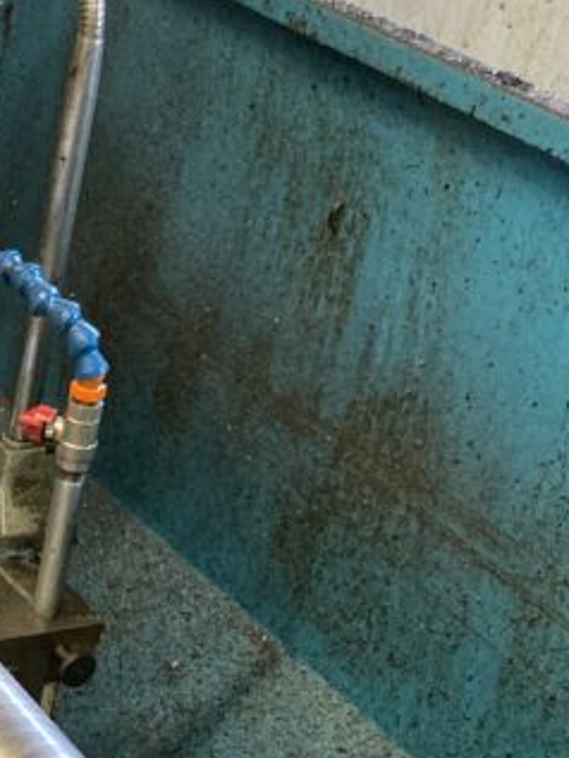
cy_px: 756
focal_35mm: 84
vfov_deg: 22.4
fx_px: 1840
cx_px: -151
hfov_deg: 16.7
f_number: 1.8
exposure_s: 1/50
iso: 320
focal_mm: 4.25
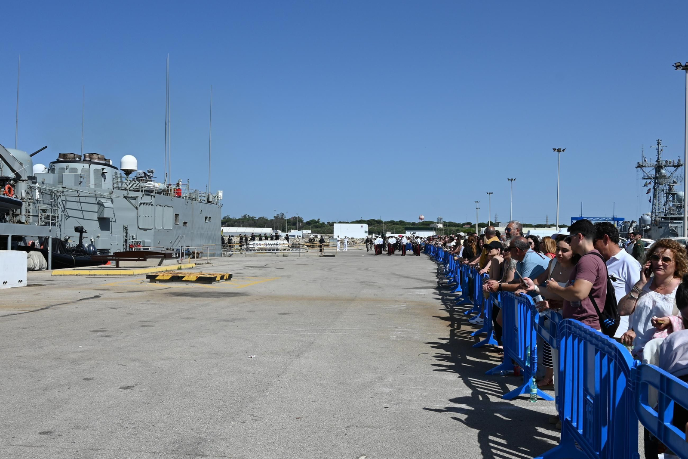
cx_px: 344
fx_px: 688
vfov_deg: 36.9
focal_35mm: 36
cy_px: 230
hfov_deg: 53.1
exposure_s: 1/500
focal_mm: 24
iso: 100
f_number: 8
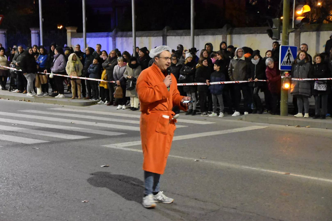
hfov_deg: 27.0
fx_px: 692
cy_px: 110
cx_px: 166
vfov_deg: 18.2
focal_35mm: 75
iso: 11400
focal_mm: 50
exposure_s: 1/60
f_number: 5
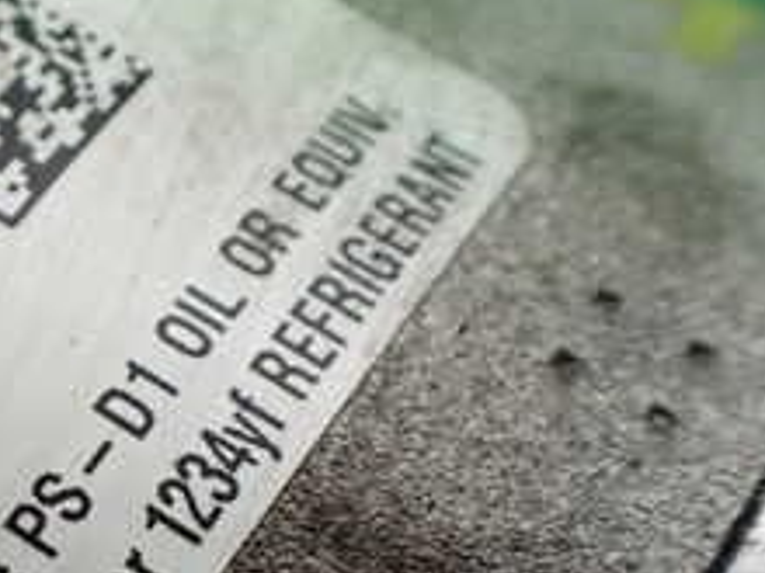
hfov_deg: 22.0
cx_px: -167
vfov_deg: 17.7
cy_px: 528
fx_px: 1812
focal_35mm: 82
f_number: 2.3
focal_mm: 5.4
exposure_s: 1/40
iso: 800
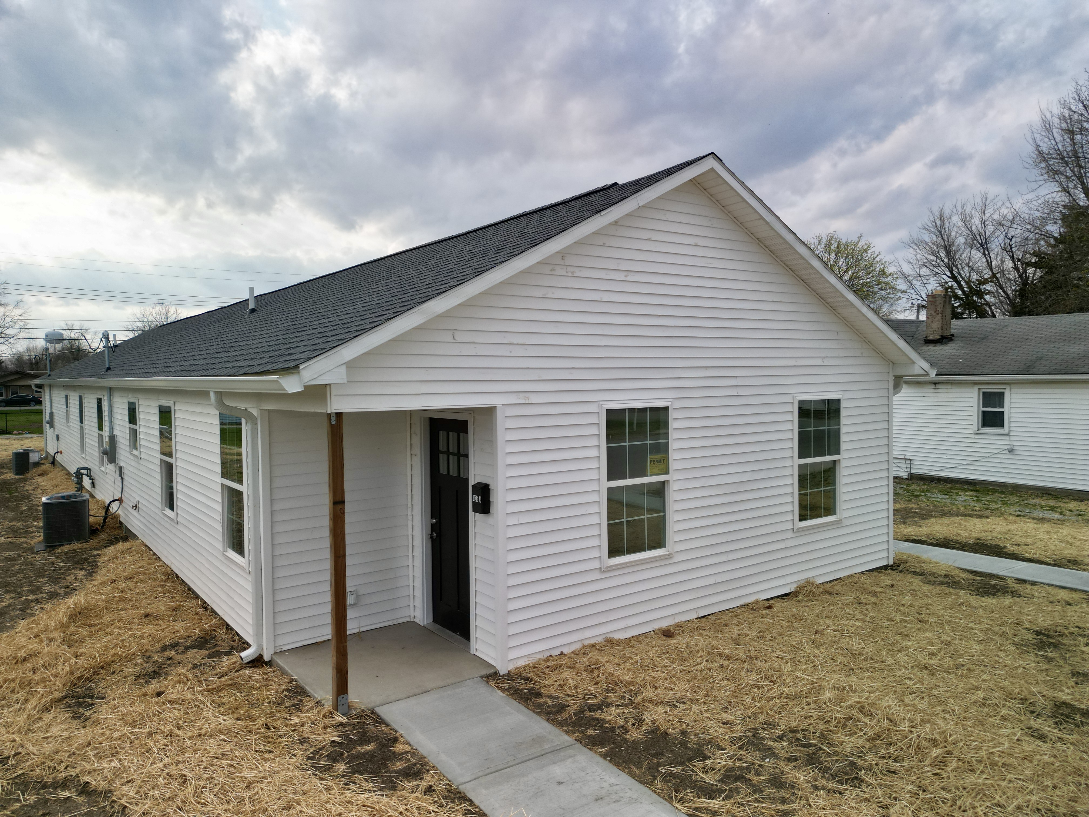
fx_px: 755
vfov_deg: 56.8
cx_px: 544
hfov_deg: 71.6
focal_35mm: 24
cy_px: 408
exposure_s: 1/1250
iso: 150
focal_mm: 6.72
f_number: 1.7
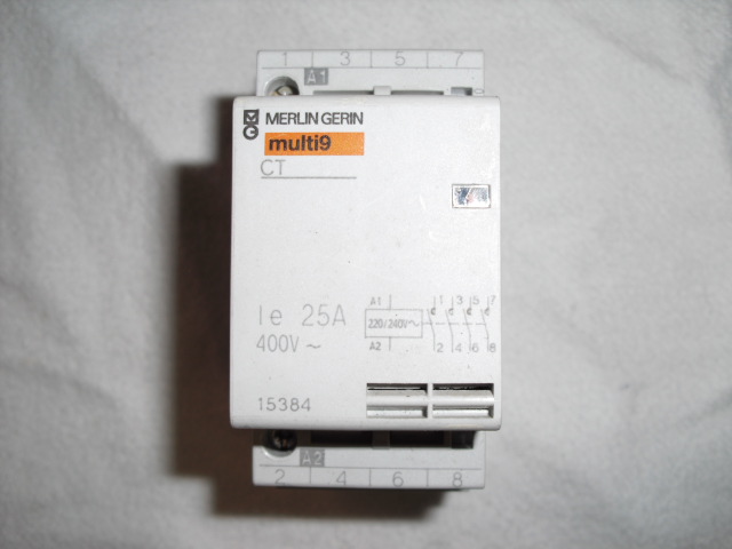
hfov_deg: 51.4
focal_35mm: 36
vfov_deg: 39.7
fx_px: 761
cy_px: 274
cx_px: 366
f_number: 3.1
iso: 64
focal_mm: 6.3
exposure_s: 1/60
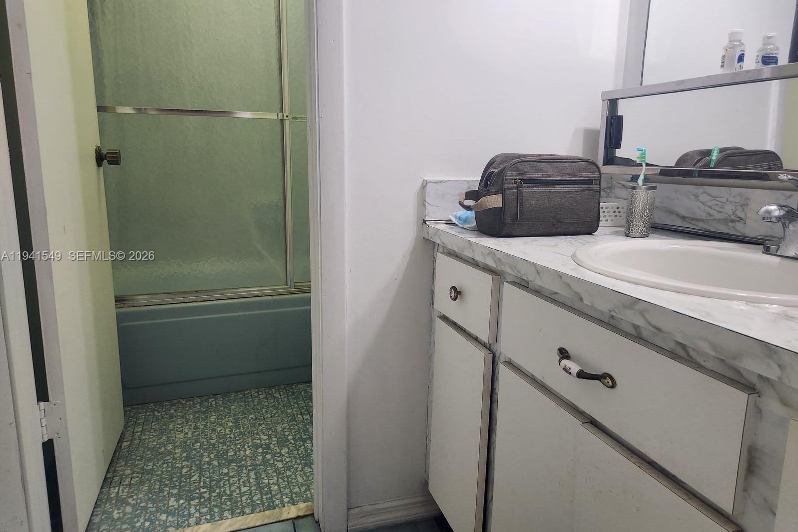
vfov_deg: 53.1
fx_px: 532
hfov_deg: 73.7
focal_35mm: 24
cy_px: 257
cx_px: 399
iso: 400
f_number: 1.8
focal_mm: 5.4
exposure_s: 1/120
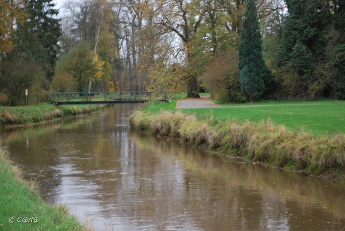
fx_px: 791
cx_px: 172
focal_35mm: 82
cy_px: 116
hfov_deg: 24.6
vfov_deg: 16.6
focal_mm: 55
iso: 250
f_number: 5.6
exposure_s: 1/30
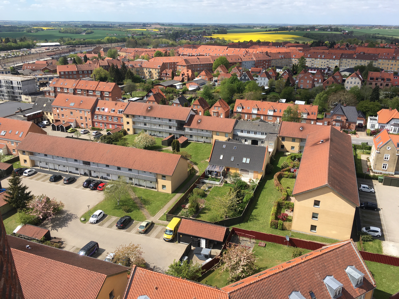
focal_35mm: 29
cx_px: 200
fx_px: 334
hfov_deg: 61.7
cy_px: 150
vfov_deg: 48.2
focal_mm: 4.15
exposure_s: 1/1350
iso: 25
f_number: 2.2
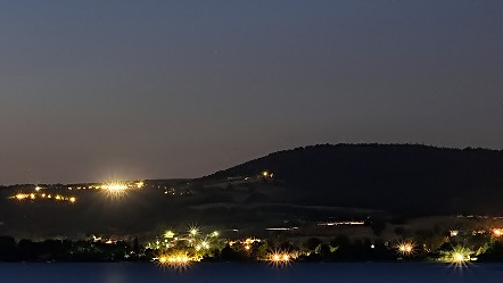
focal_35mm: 170
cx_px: -560
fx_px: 2268
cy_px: 401
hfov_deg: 11.2
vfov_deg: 7.1
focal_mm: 35
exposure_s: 178
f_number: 9
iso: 100
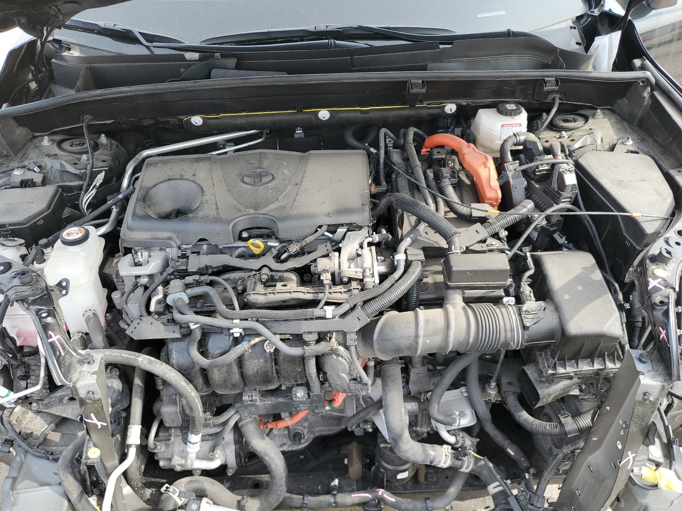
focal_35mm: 26
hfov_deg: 67.3
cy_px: 256
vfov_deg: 53.1
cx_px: 341
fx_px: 512
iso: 50
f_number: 1.5
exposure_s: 1/400
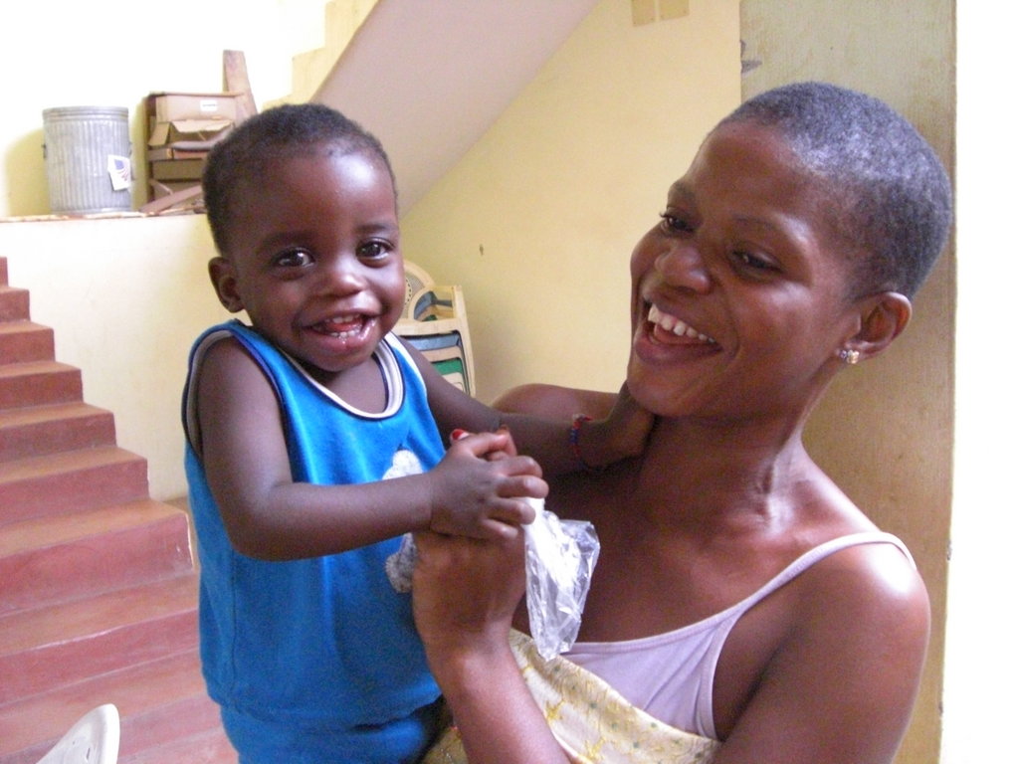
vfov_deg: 37.7
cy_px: 382
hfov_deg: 49.0
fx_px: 1119
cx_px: 510
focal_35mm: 38
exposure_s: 1/80
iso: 800
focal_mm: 6.2
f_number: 2.7
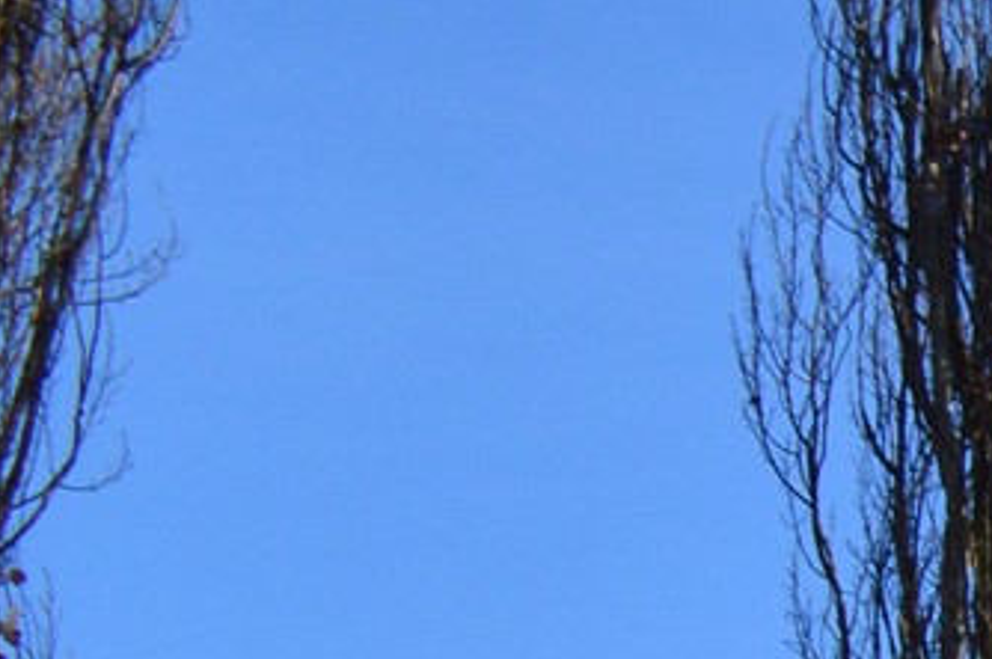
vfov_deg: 6.0
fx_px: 5919
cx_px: 3221
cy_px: 1858
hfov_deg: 7.9
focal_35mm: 215
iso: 400
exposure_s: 1/320
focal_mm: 22
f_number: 10
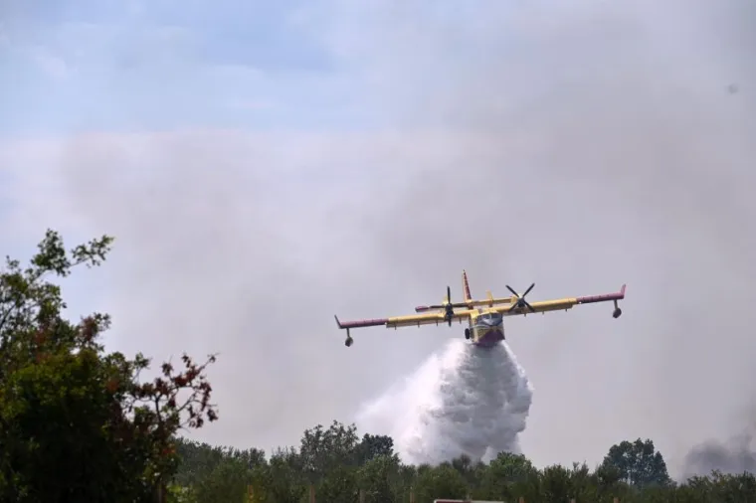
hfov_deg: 16.8
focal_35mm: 122
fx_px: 2561
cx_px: 378
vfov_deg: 11.2
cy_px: 252
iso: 110
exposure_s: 1/1600
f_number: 7.1
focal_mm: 122
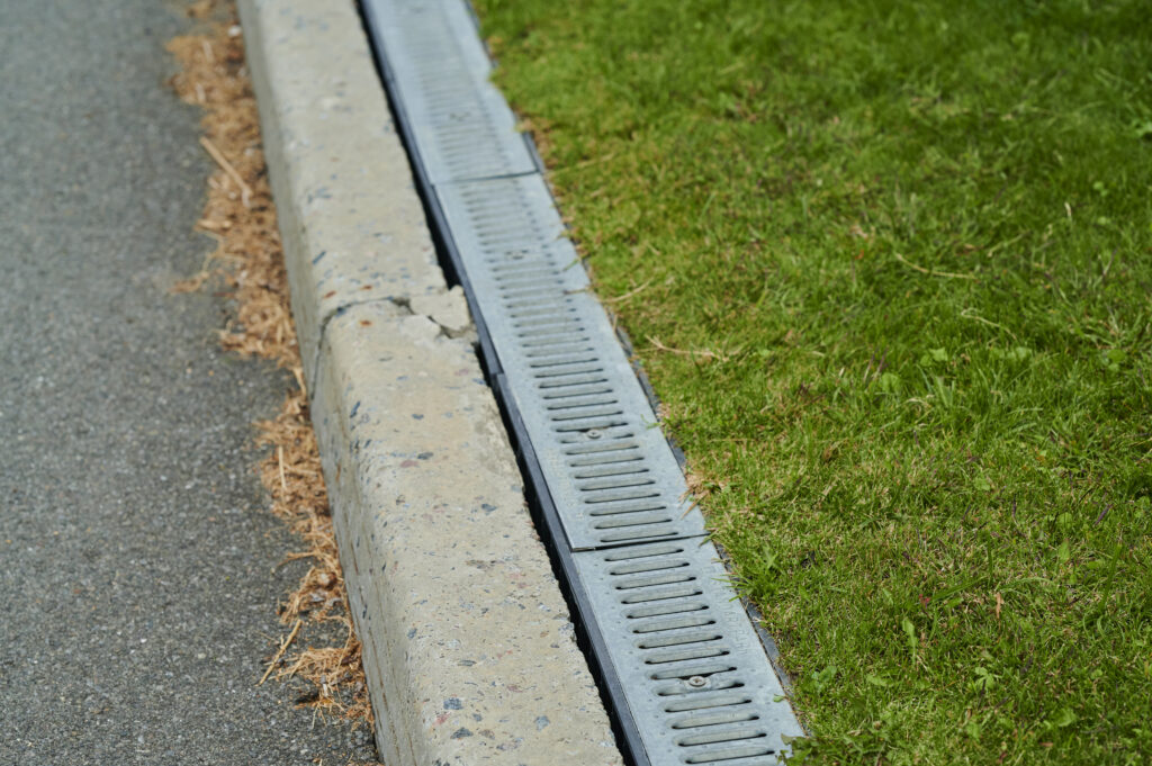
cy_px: 383
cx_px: 576
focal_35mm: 85
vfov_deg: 16.0
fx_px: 2718
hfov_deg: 23.9
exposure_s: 1/320
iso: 400
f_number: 5
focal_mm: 85
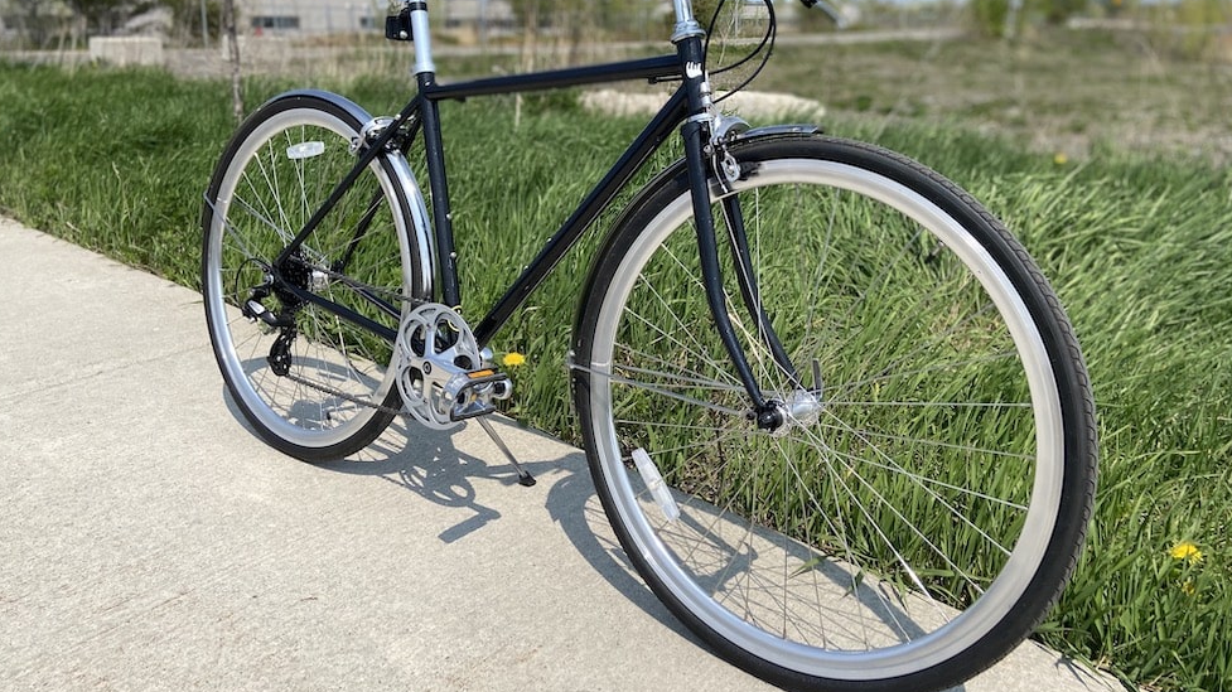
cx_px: 622
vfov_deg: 40.0
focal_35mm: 29
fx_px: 947
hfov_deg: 66.1
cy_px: 272
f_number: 1.8
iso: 32
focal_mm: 4.25
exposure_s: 1/3205
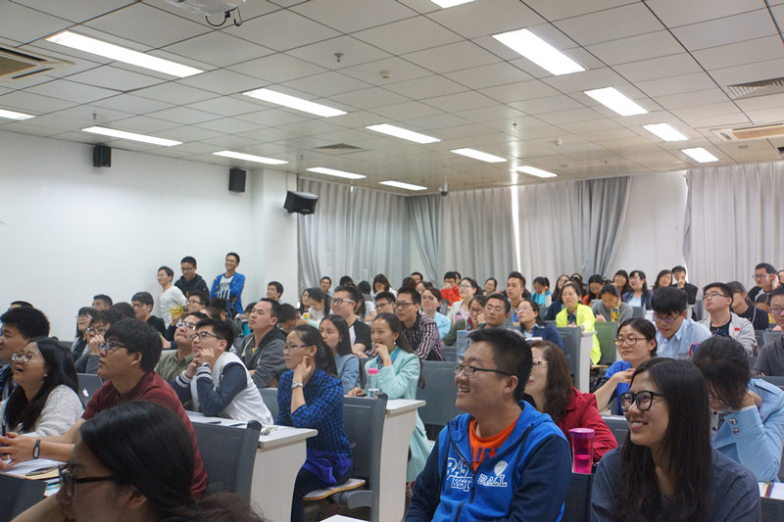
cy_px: 261
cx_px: 392
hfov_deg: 57.2
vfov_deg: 40.0
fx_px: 718
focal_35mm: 33
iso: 1600
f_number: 3.5
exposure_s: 1/60
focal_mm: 22
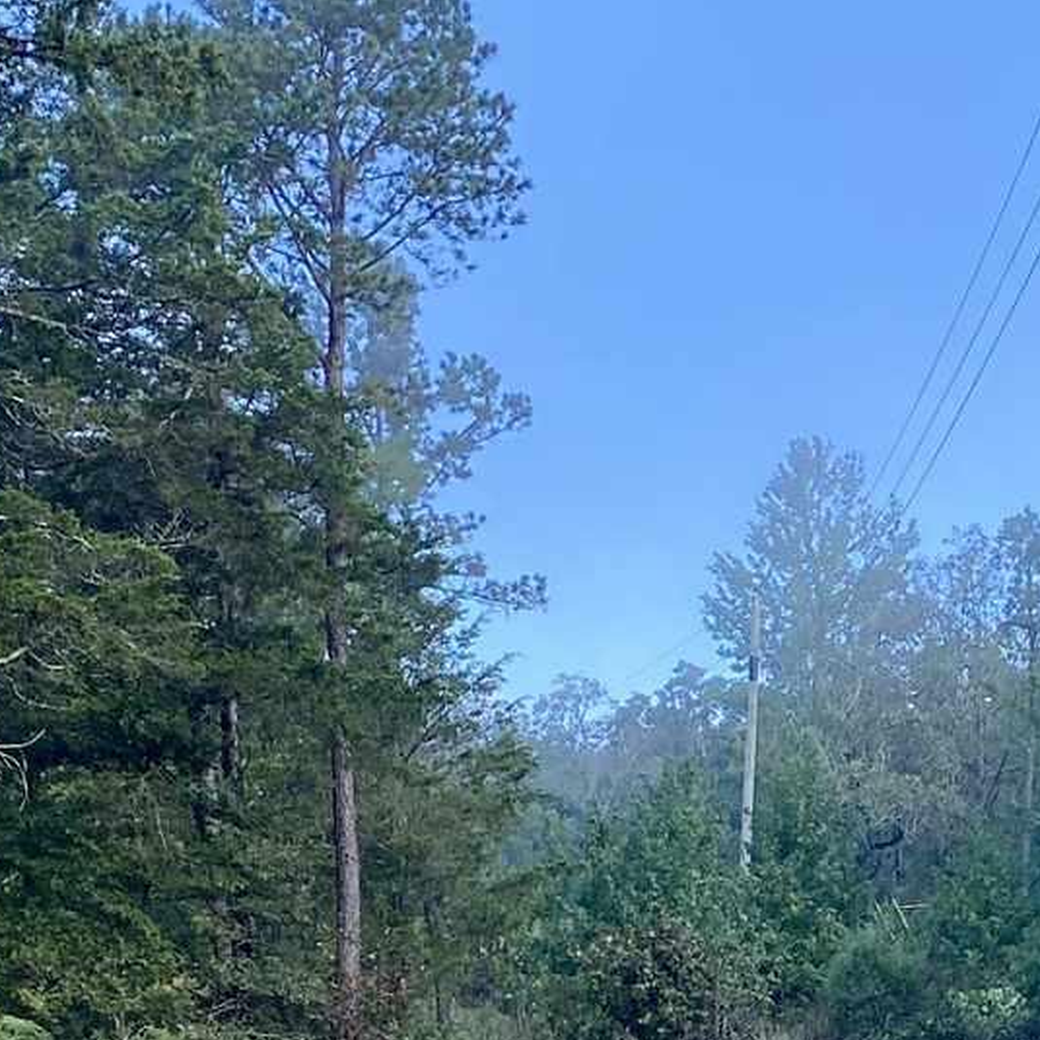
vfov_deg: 17.2
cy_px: 1052
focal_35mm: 99
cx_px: 968
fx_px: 3365
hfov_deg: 17.3
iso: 32
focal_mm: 4.25
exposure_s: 1/421
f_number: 1.8
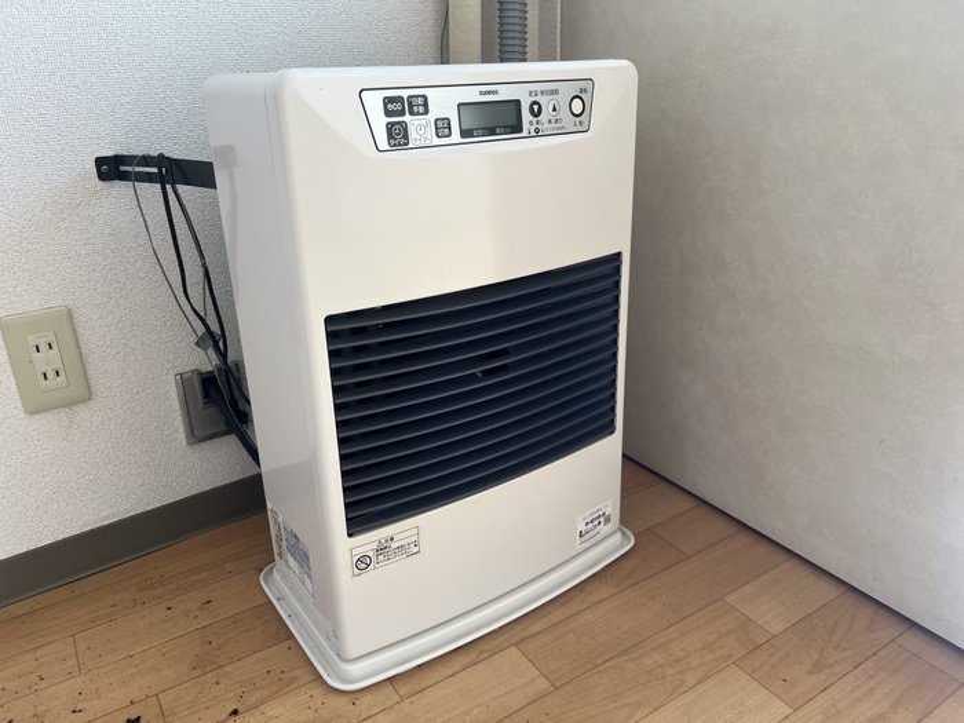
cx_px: 482
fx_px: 724
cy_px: 362
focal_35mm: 26
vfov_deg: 53.1
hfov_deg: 67.3
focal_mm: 5.7
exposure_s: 1/121
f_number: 1.5
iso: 64
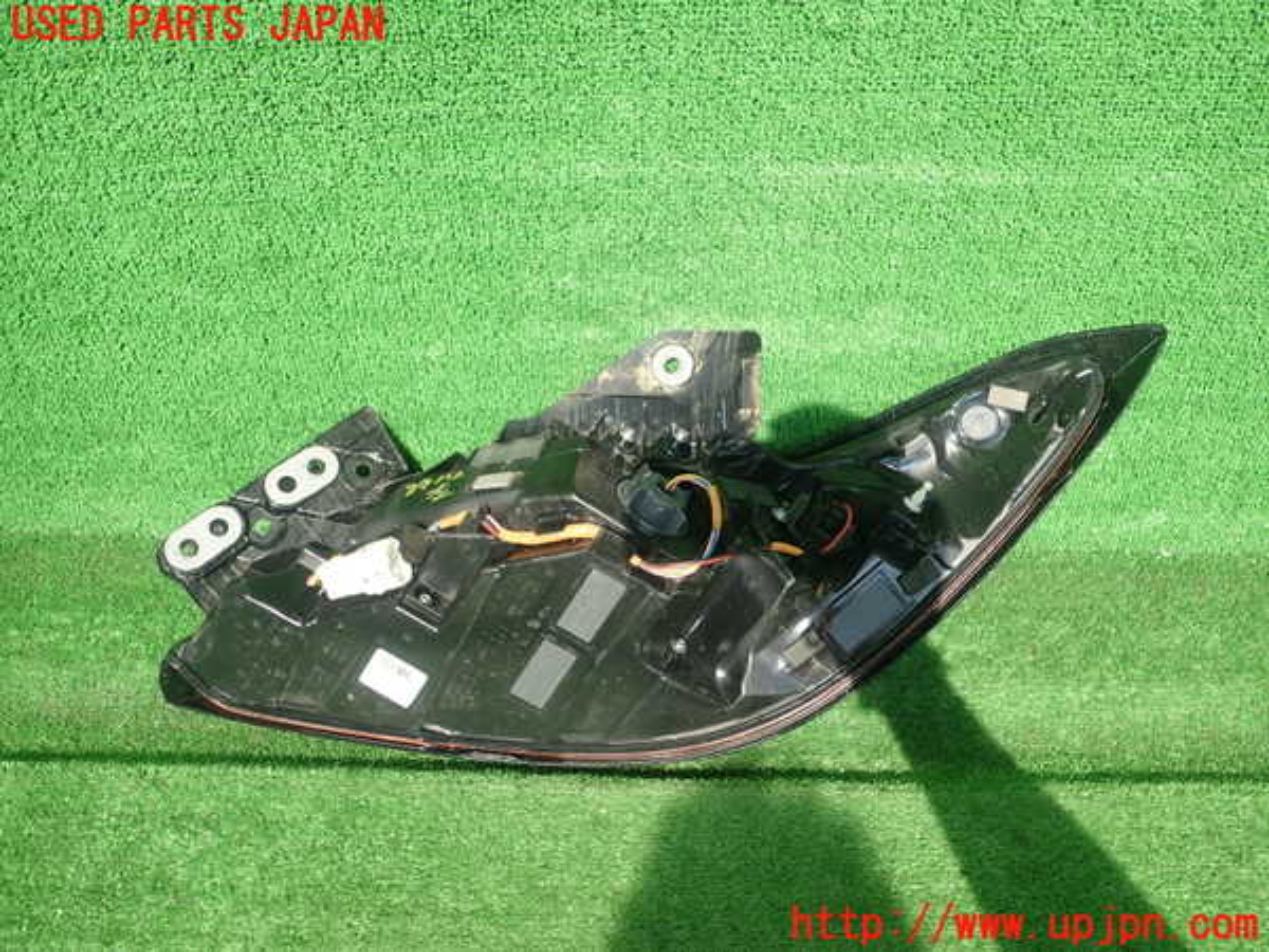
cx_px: 634
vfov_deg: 46.8
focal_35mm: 30
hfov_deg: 60.0
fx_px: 1100
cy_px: 476
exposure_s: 1/160
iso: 100
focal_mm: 5.5
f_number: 2.3
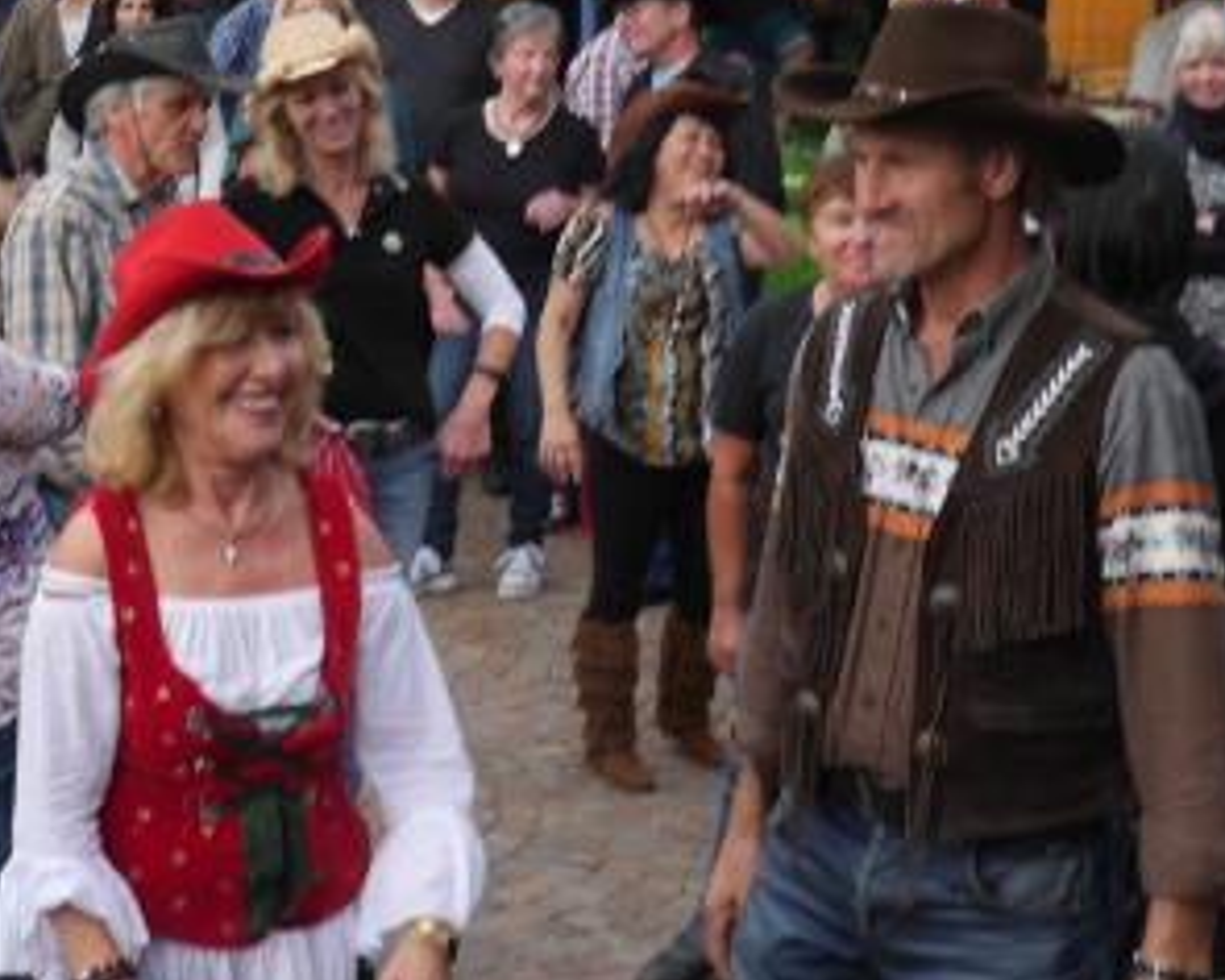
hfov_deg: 23.2
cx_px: -316
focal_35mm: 74
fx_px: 2683
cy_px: 257
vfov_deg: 20.6
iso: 200
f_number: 5.6
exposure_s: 1/160
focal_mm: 14
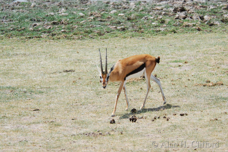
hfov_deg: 11.4
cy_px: 76
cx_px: 114
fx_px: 1141
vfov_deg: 7.6
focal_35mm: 180
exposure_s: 1/500
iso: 100
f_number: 5.6
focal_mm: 120
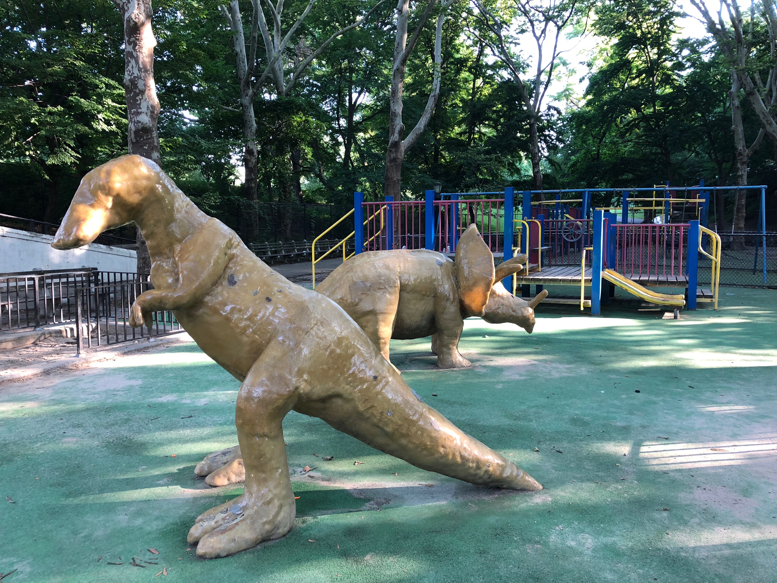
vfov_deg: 49.7
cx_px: 388
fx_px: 628
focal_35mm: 28
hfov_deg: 63.4
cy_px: 292
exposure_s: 1/40
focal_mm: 3.99
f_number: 1.8
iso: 25
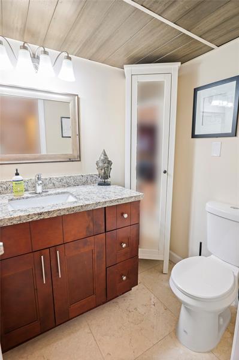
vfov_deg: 93.3
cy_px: 180
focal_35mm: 17
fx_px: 170
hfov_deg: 70.3
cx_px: 120
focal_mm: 17
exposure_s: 1/1.25
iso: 320
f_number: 9
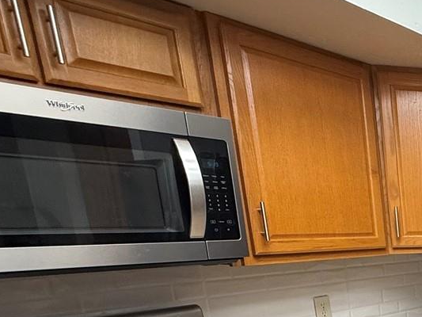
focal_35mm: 42
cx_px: 587
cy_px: 338
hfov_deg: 31.0
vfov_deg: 31.0
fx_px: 512
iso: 160
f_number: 2.2
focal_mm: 2.22
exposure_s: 1/120
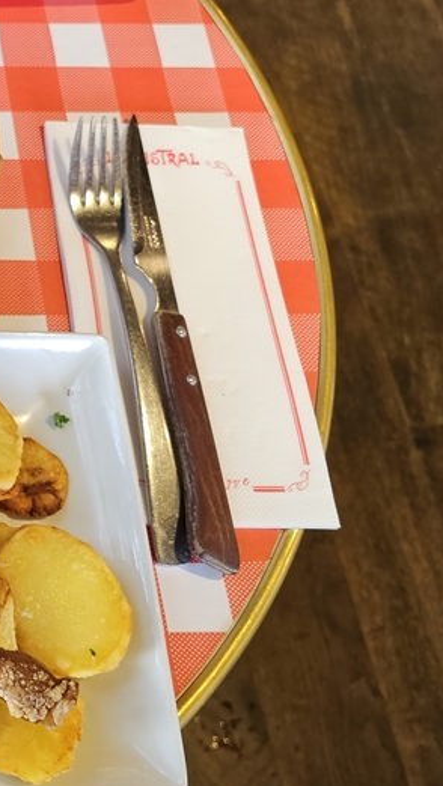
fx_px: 1001
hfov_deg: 19.9
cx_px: -298
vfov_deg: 42.3
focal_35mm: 48
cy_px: 264
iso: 160
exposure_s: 1/59
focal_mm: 6.3
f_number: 1.7
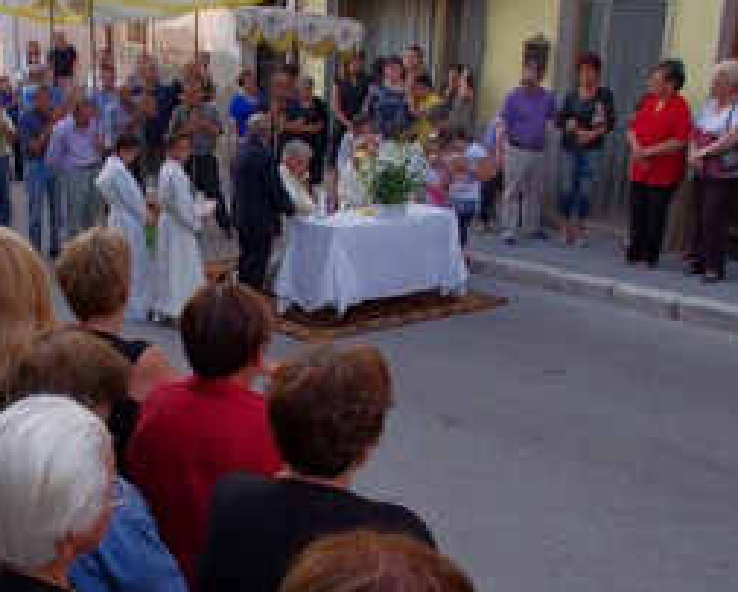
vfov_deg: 29.9
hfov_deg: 36.6
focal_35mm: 50
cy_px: 433
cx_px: 198
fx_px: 1093
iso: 1600
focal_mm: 18
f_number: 7.1
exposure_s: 1/160
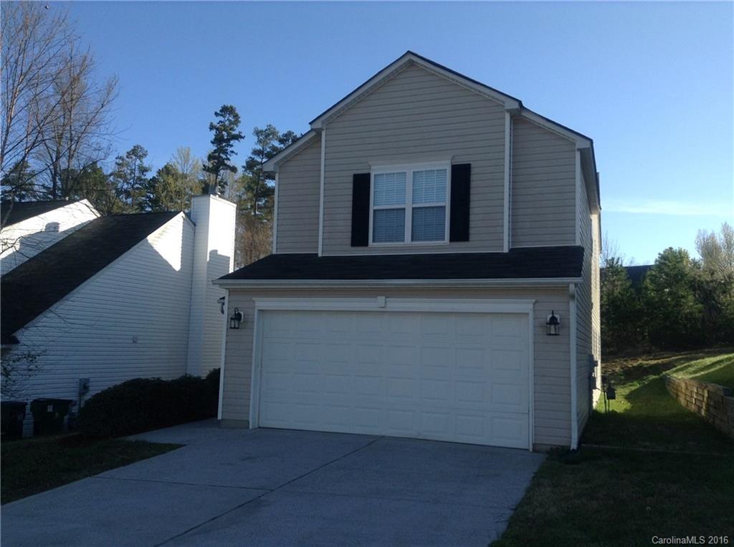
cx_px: 367
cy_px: 274
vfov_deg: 42.8
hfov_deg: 55.4
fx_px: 698
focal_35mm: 33
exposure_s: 1/591
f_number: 2.4
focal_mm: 3.3
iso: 25
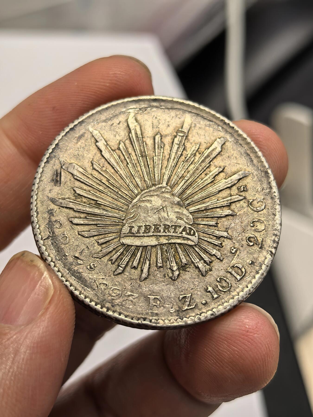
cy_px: 208
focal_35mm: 54
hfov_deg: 27.0
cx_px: 156
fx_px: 651
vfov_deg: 35.5
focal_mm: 6.98
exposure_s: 1/100
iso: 125
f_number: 2
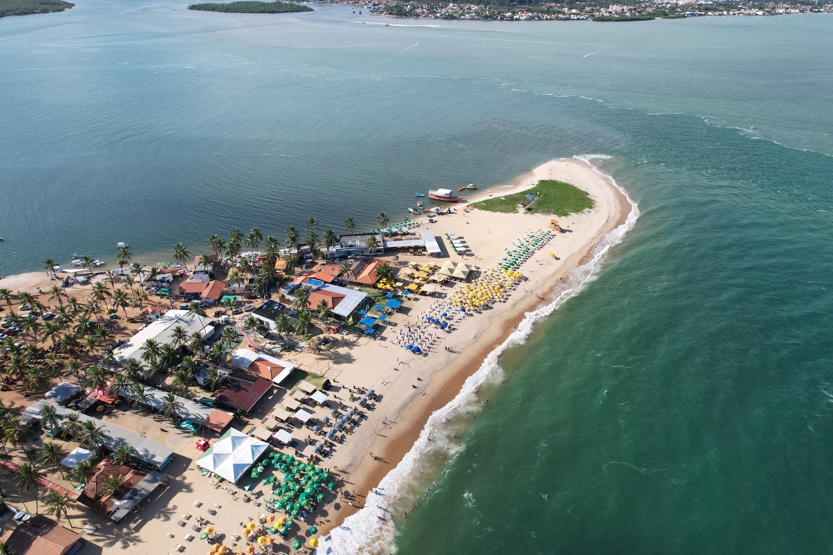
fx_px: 509
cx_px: 416
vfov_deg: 57.2
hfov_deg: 78.6
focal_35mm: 22
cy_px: 278
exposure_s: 1/1500
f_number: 2.8
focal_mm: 8.38
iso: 130
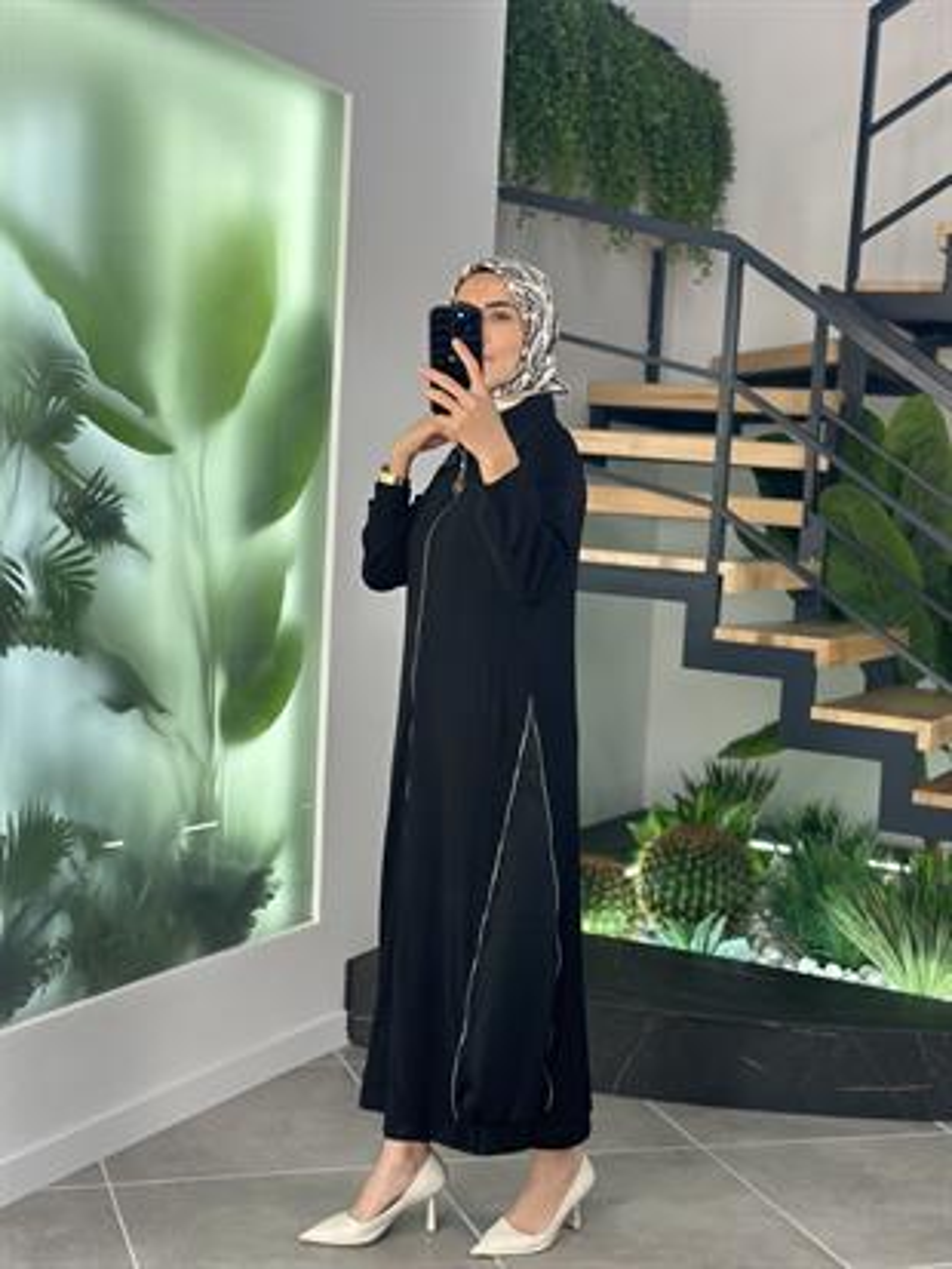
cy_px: 634
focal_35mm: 48
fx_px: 1759
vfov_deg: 39.6
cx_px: 476
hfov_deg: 30.3
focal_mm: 6.86
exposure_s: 1/341
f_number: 1.78
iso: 80
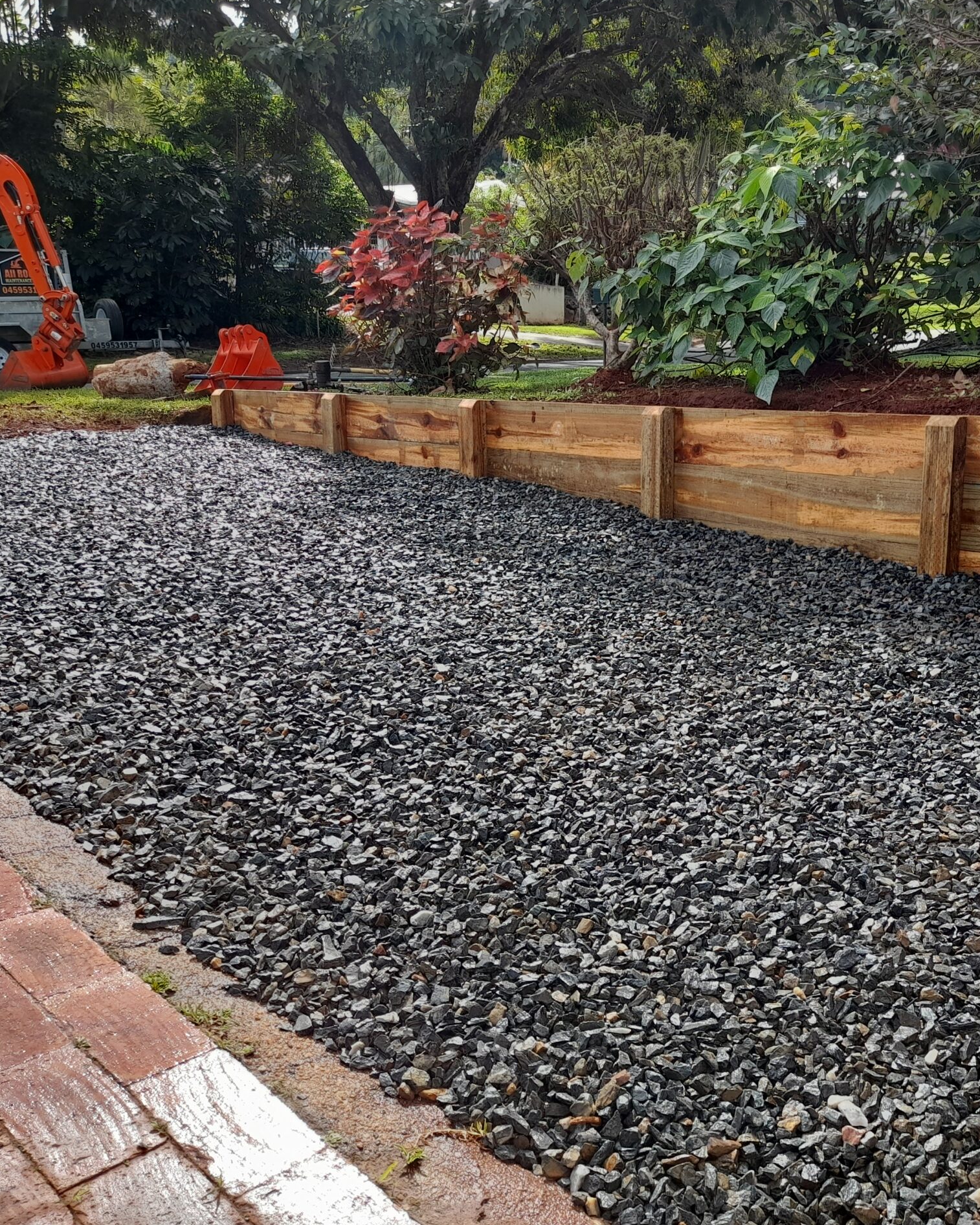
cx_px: 684
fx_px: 1197
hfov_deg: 43.7
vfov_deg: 54.2
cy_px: 615
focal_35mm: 33
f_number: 2
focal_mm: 4.6
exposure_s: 1/231
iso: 20
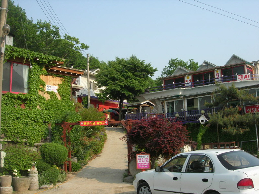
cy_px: 97
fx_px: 284
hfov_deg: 49.0
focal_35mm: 38
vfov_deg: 37.7
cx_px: 130
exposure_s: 1/360
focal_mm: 7.8
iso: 64
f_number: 4.8
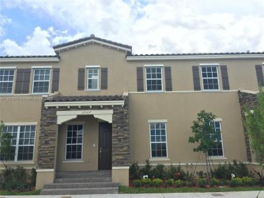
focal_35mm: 29
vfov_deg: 48.2
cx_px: 132
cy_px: 99
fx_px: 221
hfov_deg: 61.7
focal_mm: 4.15
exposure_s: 1/824
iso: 32
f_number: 2.2
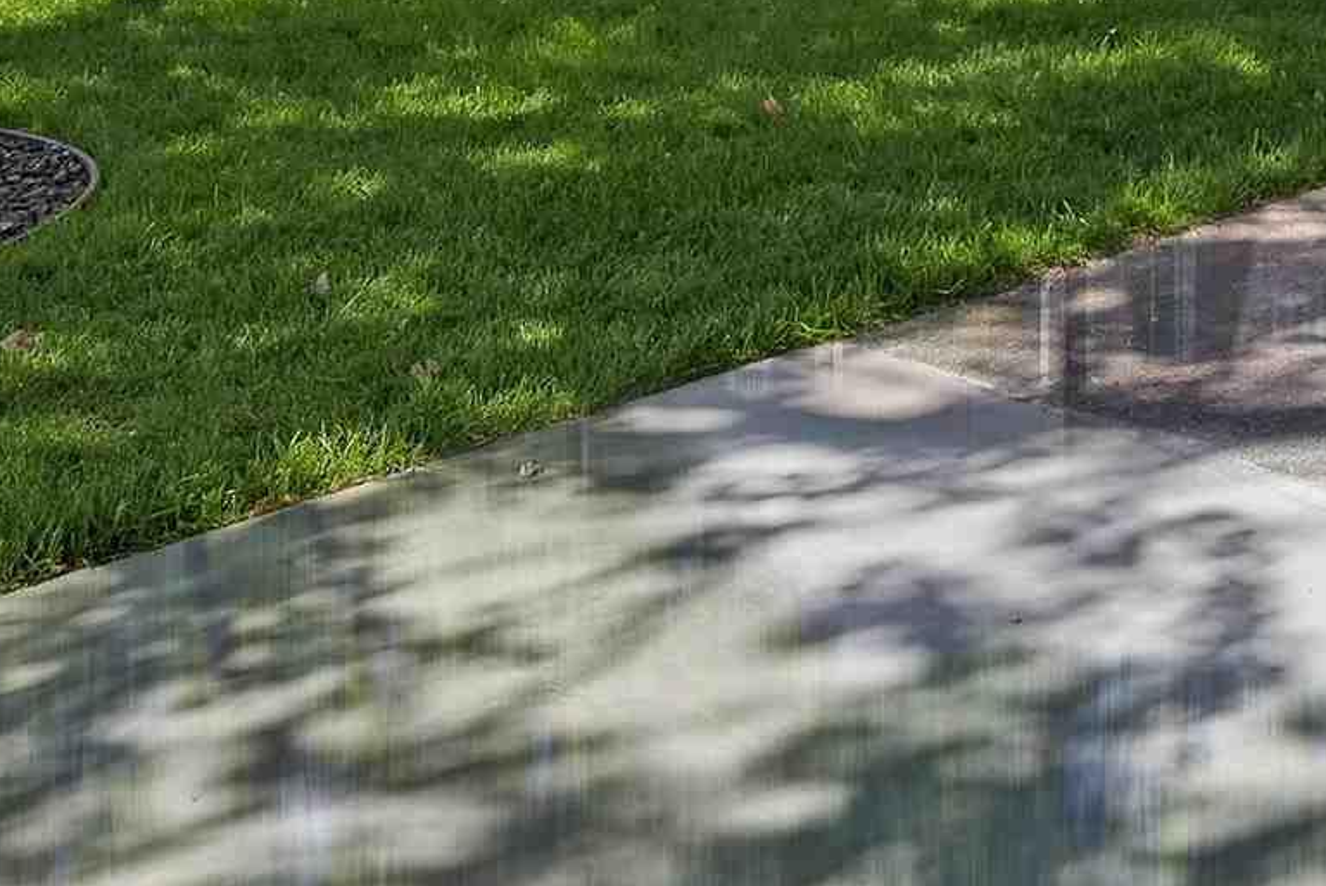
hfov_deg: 29.9
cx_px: 1464
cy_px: -505
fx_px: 2211
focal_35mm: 60
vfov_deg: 19.3
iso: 320
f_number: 10
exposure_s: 1/200
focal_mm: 15
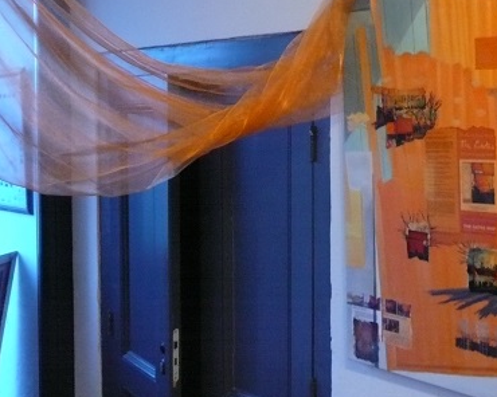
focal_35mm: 52
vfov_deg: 29.0
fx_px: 765
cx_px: 279
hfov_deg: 35.9
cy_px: 146
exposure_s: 1/10
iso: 400
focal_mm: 4.6
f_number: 3.3
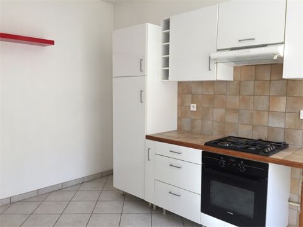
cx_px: 152
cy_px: 114
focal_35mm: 29
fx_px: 254
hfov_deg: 61.7
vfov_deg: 48.2
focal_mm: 4.15
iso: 32
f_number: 2.2
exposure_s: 1/50
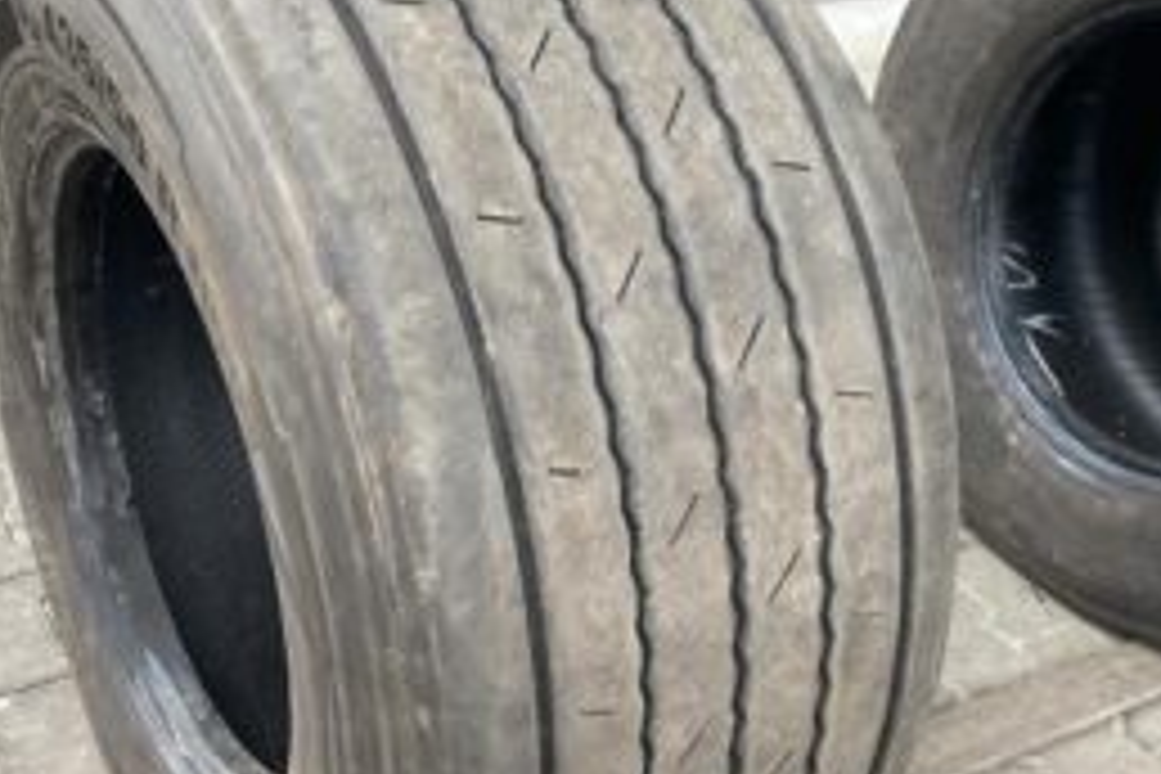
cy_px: 472
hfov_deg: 43.5
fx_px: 1451
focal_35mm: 45
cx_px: 508
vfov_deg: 29.8
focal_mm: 4.25
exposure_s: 1/100
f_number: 1.8
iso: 64
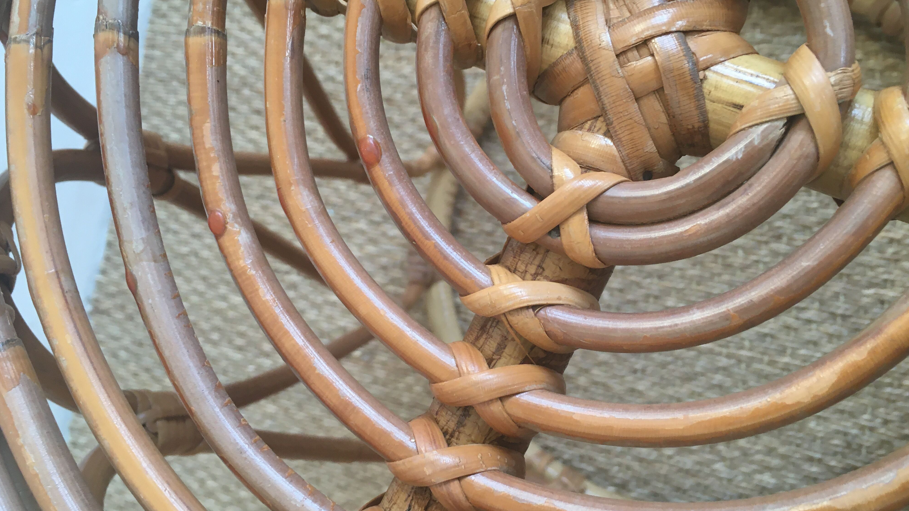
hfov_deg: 61.0
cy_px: 261
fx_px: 771
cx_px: 455
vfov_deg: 36.7
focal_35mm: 32
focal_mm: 4.15
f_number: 2.2
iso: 80
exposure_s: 1/33
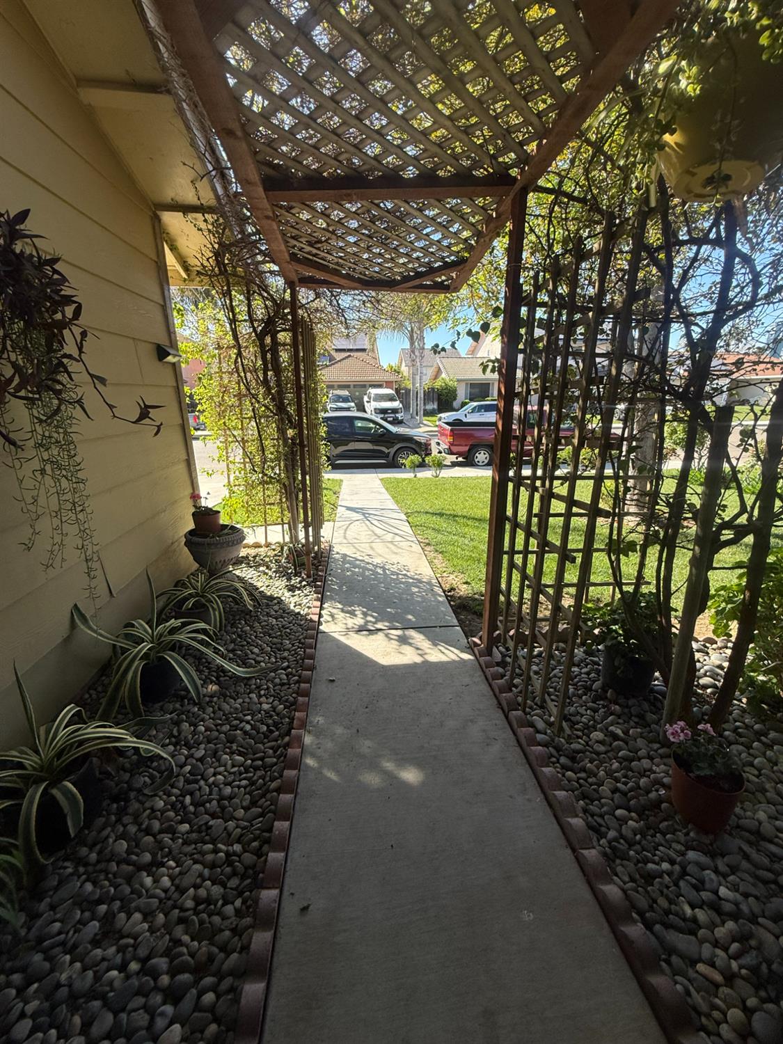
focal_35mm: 14
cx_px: 392
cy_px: 522
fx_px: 422
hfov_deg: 85.7
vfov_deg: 102.1
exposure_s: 1/574
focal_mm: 2.22
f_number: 2.2
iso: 64
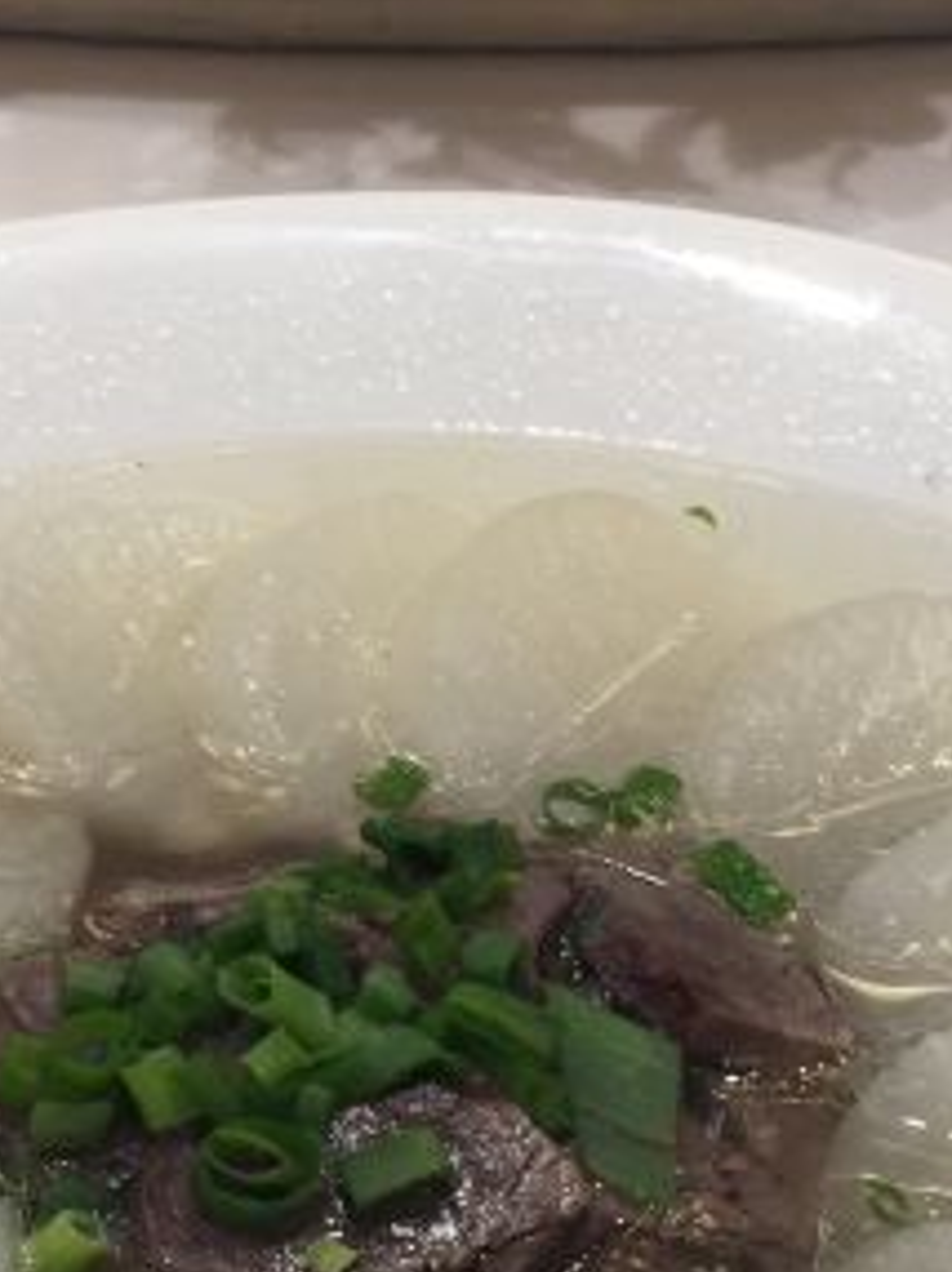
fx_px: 2607
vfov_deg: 26.4
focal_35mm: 71
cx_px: 420
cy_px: 1165
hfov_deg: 20.7
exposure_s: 1/33
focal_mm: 4.15
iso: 50
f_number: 2.2
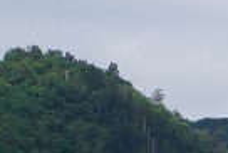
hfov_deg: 8.3
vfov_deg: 6.2
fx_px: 1338
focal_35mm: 211
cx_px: 669
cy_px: 398
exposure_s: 1/100
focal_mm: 24
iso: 125
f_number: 16
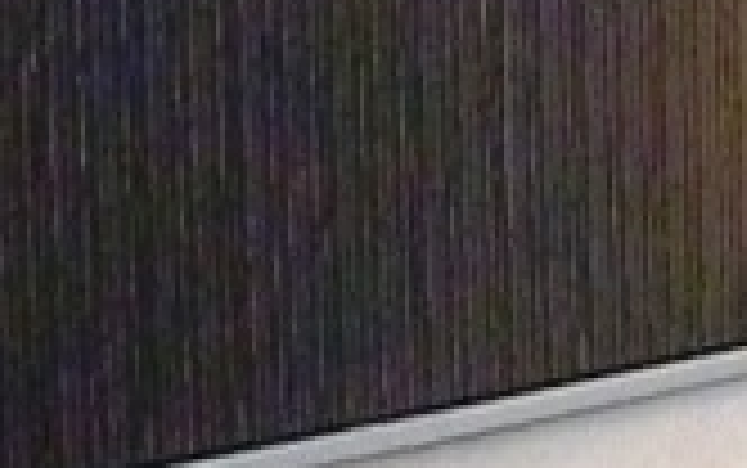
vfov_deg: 9.7
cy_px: -270
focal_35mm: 131
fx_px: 2669
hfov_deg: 13.2
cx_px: 1609
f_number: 4
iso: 1600
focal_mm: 4.4
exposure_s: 1/500
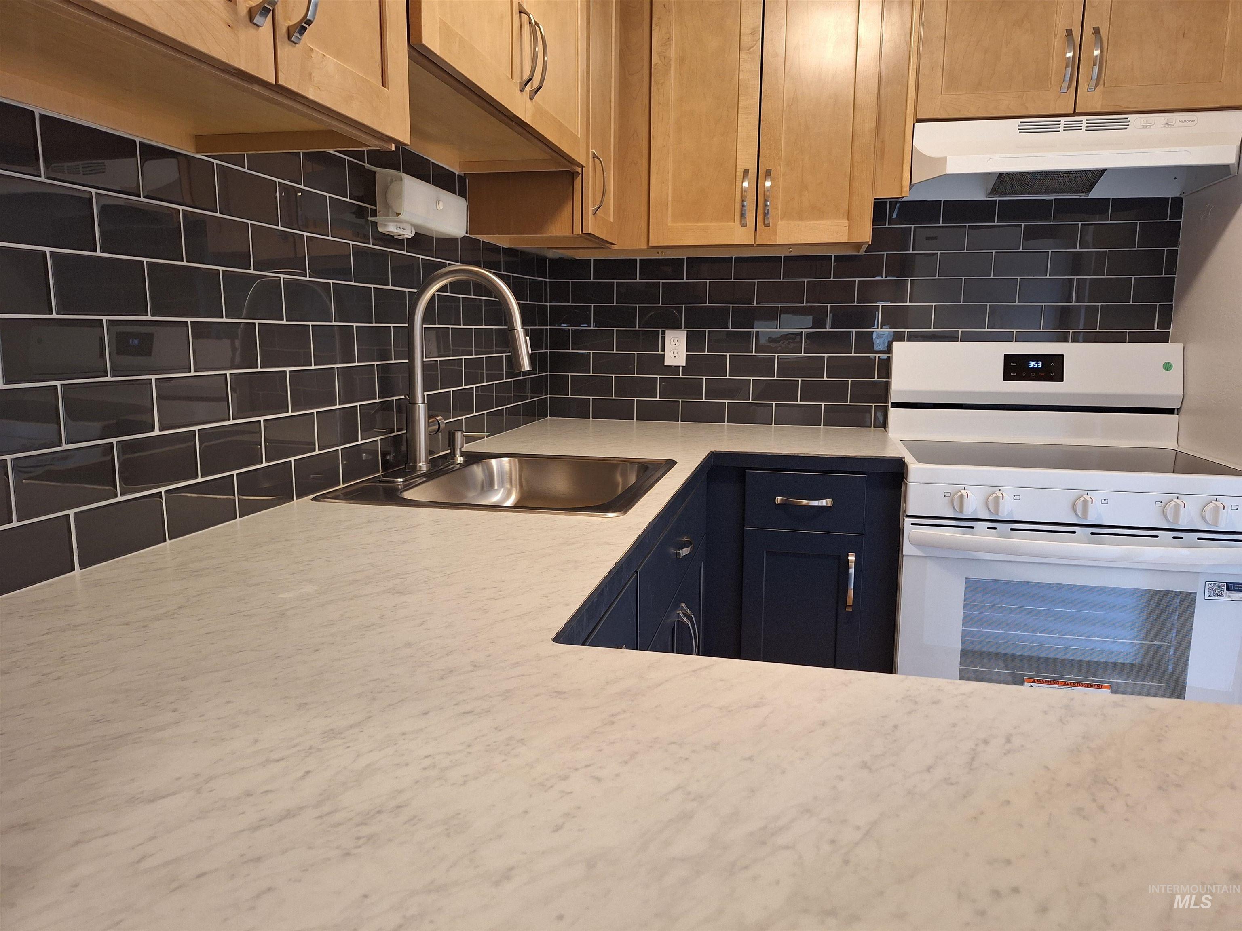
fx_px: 825
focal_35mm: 23
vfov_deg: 58.9
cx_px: 621
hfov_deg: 73.9
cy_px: 466
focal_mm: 5.54
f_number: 1.8
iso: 200
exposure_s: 1/40
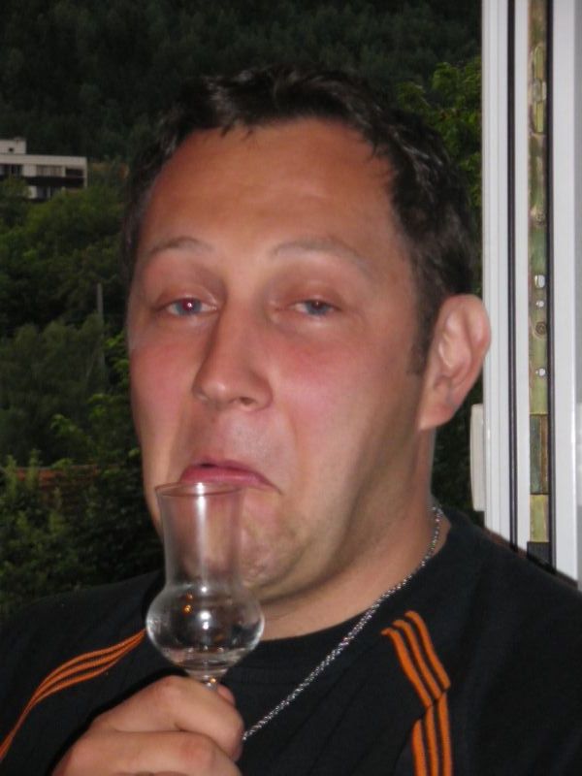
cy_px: 388
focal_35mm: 120
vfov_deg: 16.4
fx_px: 2690
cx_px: 291
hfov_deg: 12.3
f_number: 5.2
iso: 400
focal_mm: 21.3
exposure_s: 1/125
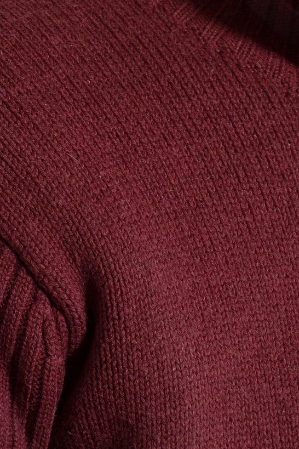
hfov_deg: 2.5
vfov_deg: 3.7
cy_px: -167
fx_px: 6939
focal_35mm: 557
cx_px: 432
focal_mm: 190
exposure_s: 1/250
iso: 100
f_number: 9
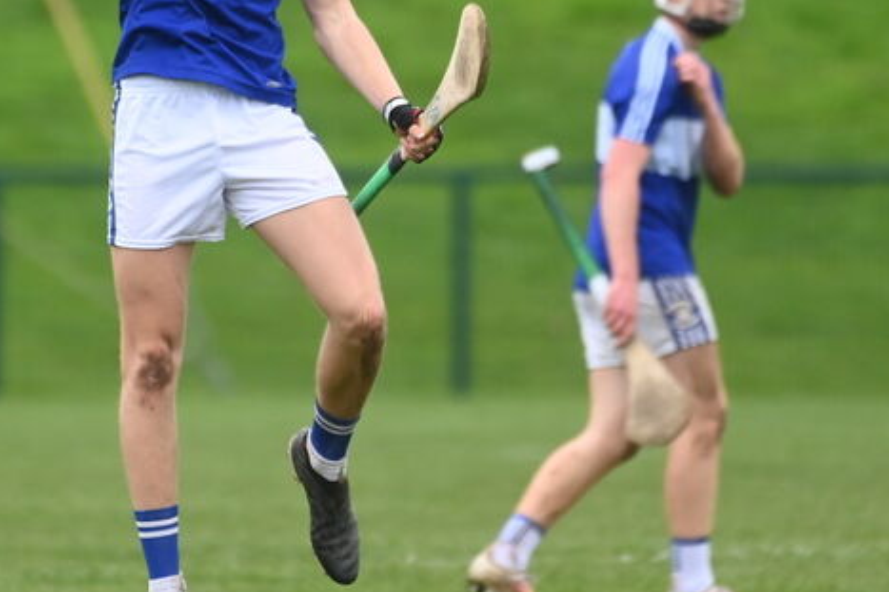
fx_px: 31744
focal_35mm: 1286
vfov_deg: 1.1
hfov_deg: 1.6
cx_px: 312
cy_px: 164
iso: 1000
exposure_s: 1/800
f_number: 5.6
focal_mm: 500
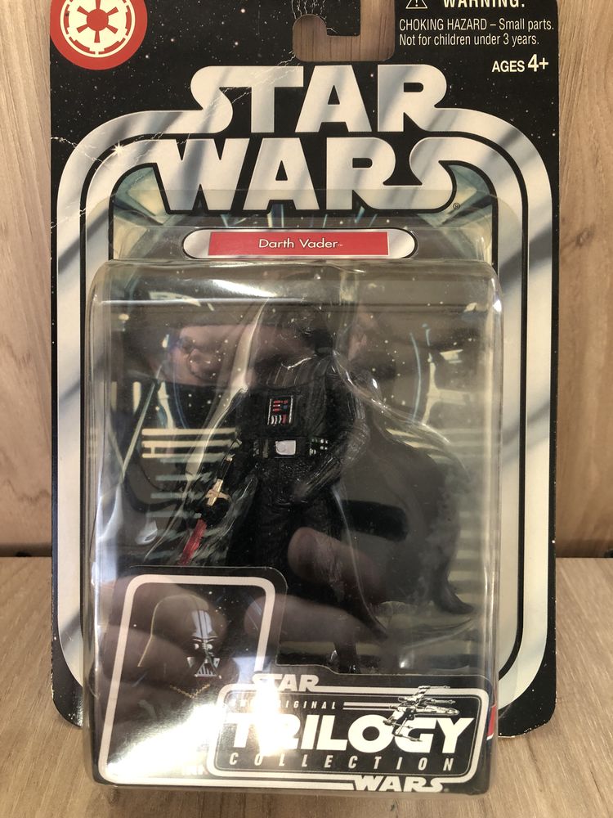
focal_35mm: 28
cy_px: 409
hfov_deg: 49.7
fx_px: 661
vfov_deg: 63.4
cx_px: 306
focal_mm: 3.99
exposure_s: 1/15
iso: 40
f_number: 1.8
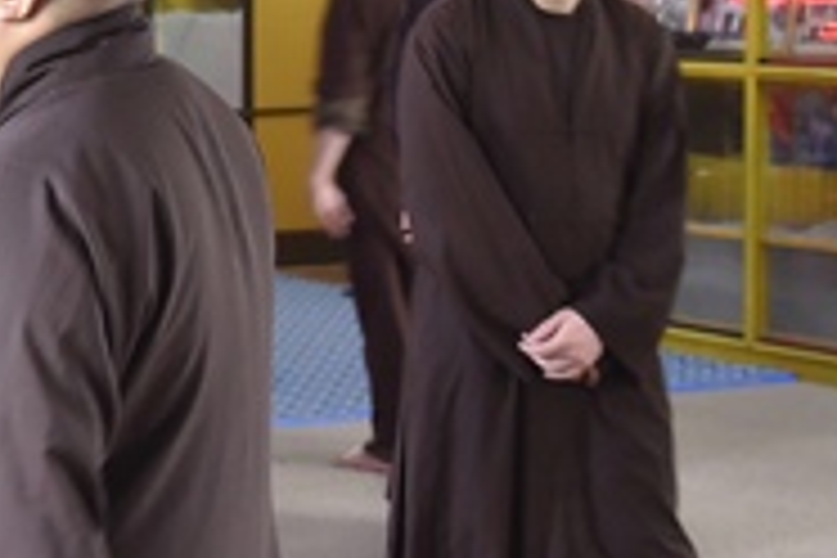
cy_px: -47
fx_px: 2836
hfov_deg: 16.0
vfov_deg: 11.1
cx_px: -225
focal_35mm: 122
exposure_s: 1/25
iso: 1250
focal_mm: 35
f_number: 4
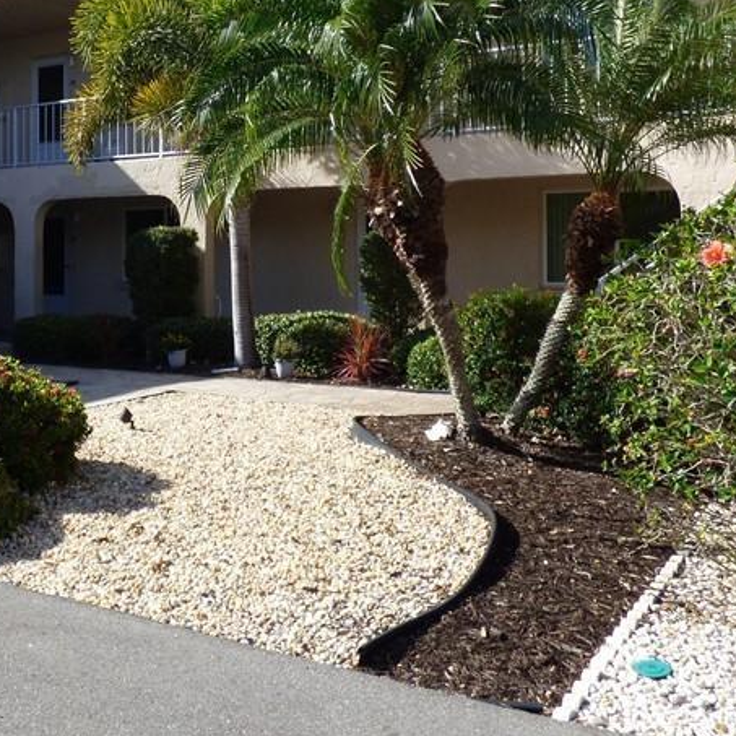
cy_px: 247
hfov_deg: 41.3
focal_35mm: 40
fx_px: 962
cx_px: 237
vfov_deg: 41.3
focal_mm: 3.58
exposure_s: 1/1000
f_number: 2.8
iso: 100
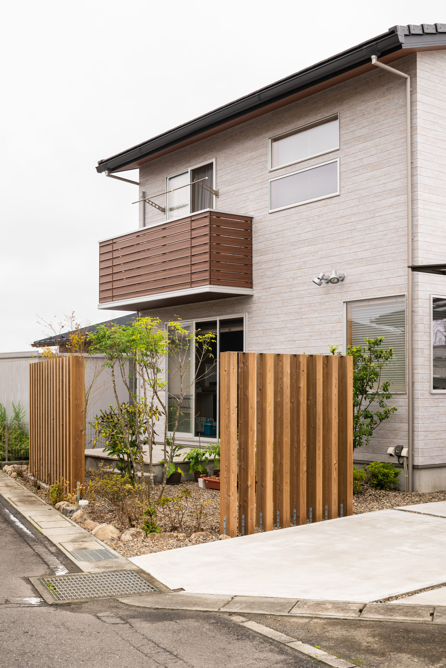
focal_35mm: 45
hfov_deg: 29.9
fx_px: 836
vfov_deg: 43.6
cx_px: 223
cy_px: 334
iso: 100
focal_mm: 45
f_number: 9
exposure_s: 1/50
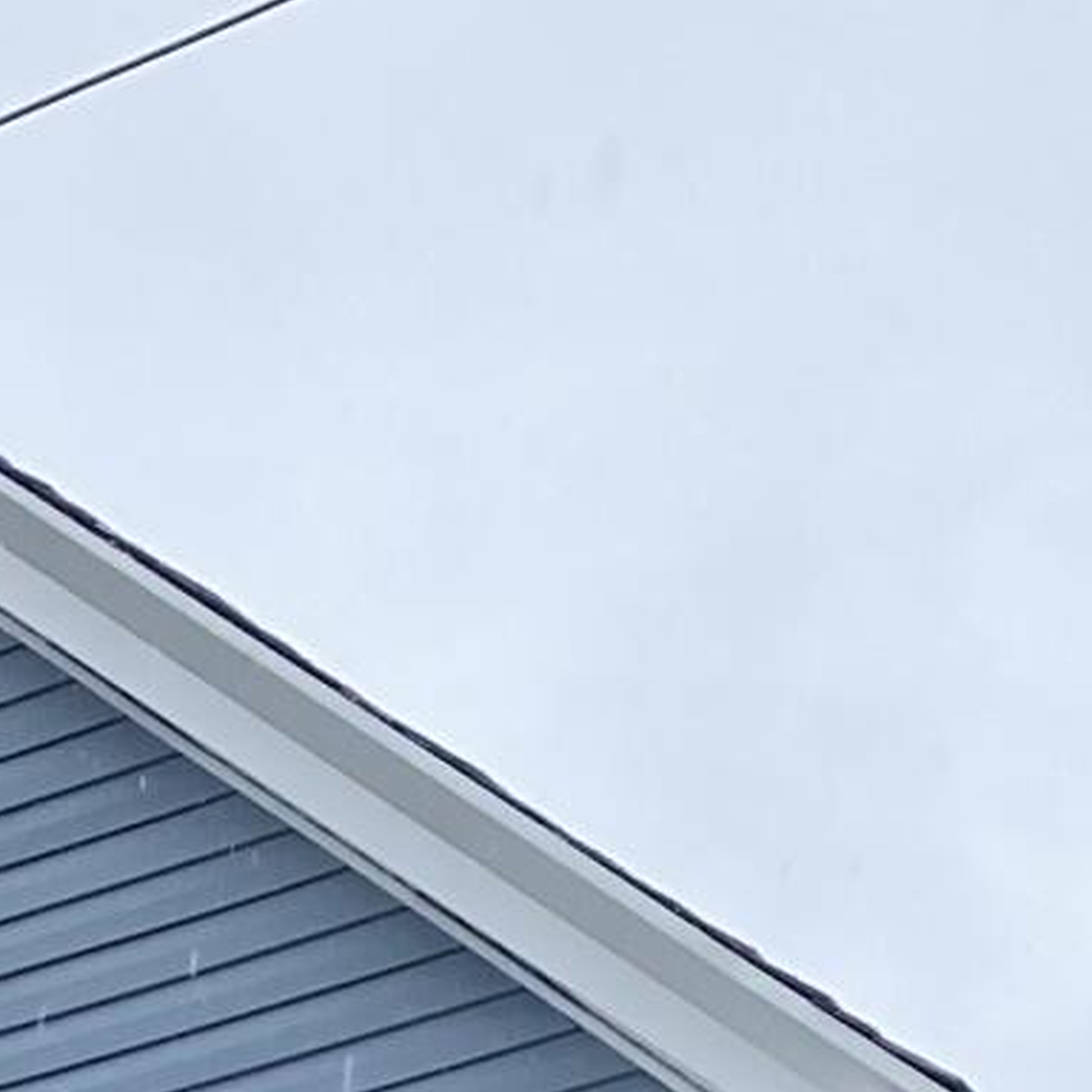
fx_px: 6424
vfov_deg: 8.5
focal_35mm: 180
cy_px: 2979
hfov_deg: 9.4
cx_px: -718
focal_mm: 4.25
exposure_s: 1/738
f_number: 1.8
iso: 32
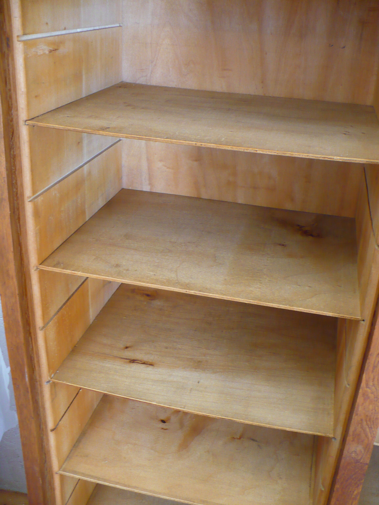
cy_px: 252
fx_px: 540
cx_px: 190
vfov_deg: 50.1
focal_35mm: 37
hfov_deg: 38.7
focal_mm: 6.1
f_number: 2.8
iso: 200
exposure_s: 1/10
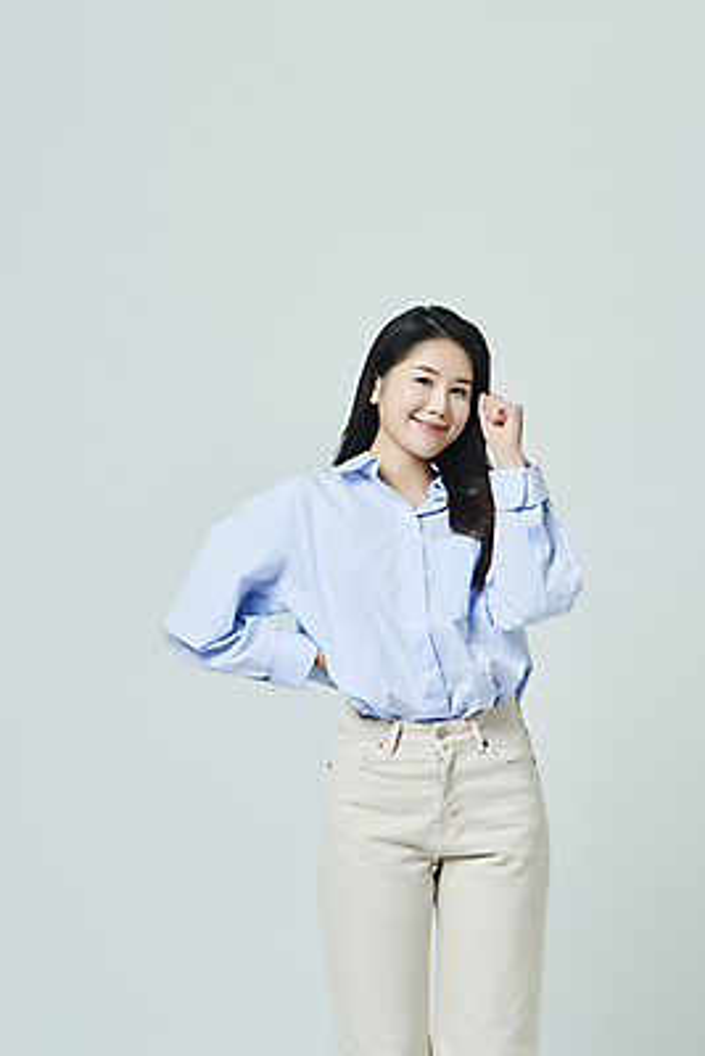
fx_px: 2054
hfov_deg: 19.5
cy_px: 528
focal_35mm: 70
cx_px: 352
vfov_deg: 28.8
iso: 100
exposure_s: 1/125
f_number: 11
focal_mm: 70
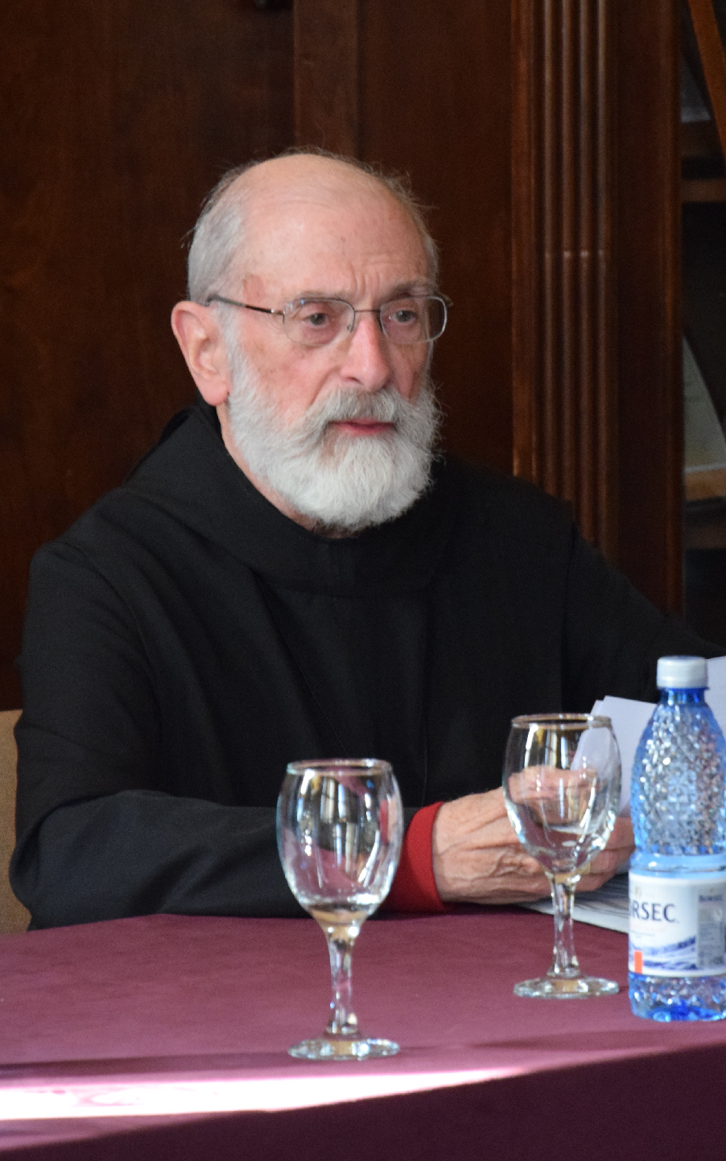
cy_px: 560
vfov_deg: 8.3
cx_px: 488
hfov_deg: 5.2
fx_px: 8002
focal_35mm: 253
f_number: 7.1
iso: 2500
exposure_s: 1/100
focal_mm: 105
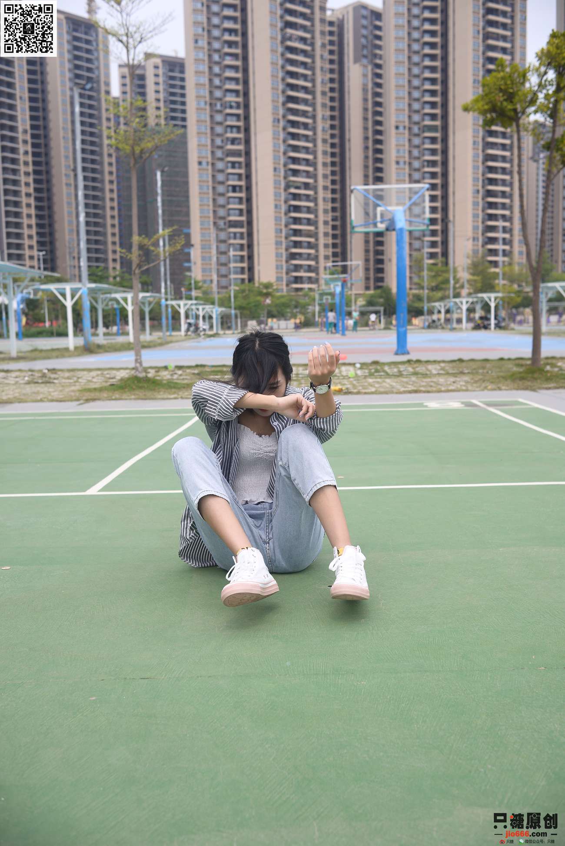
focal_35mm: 35
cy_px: 423
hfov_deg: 37.9
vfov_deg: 54.4
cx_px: 282
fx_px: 823
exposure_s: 1/500
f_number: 5.6
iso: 100
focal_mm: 35
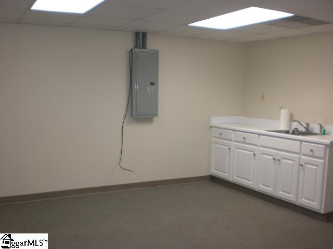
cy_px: 124
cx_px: 166
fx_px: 366
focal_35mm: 38
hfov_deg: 49.0
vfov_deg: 37.7
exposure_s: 1/100
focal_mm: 6.3
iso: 200
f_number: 3.1
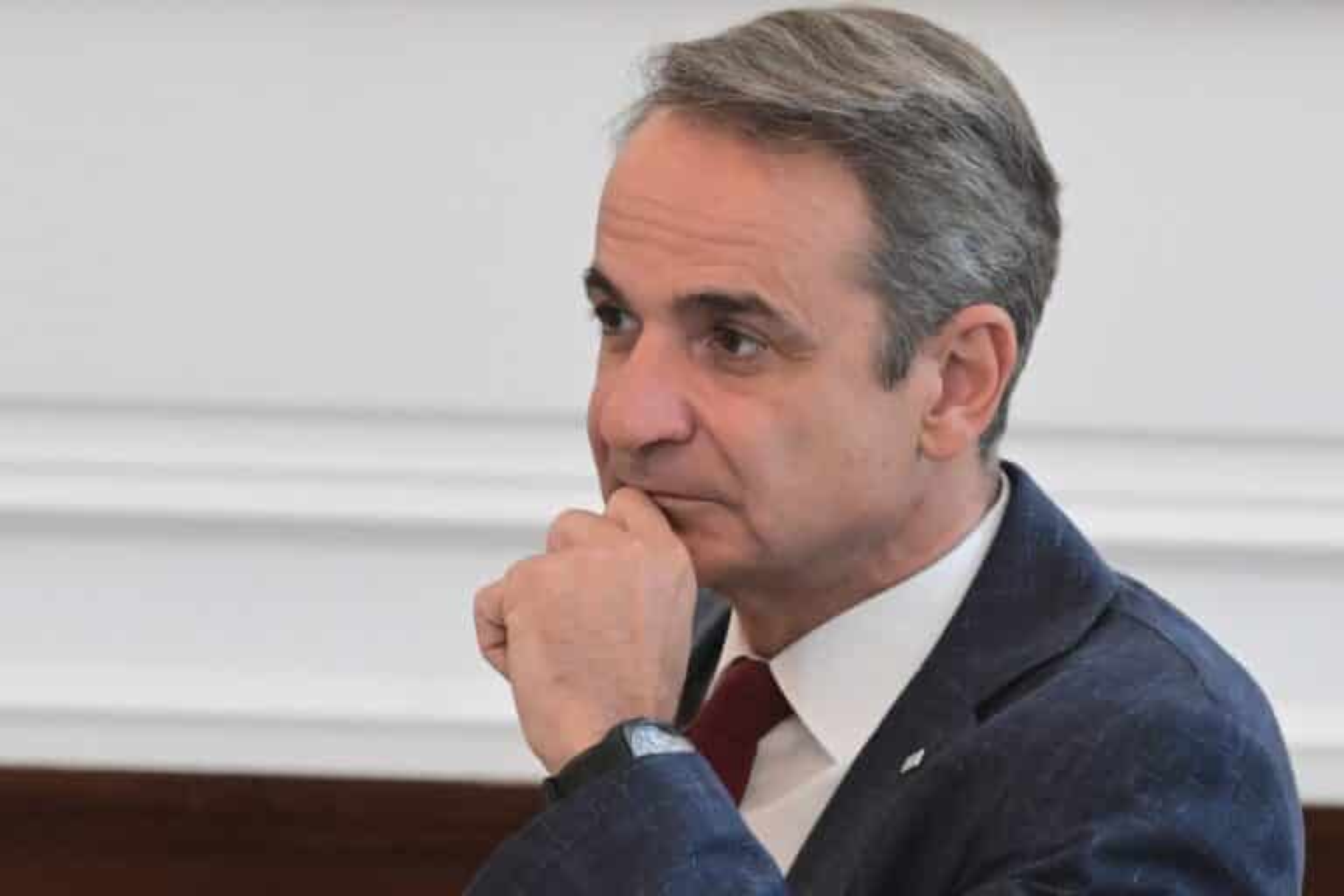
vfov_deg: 4.6
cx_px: 672
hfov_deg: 6.9
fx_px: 11199
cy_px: 448
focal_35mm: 300
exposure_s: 1/800
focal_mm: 200
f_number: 5.6
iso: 8000
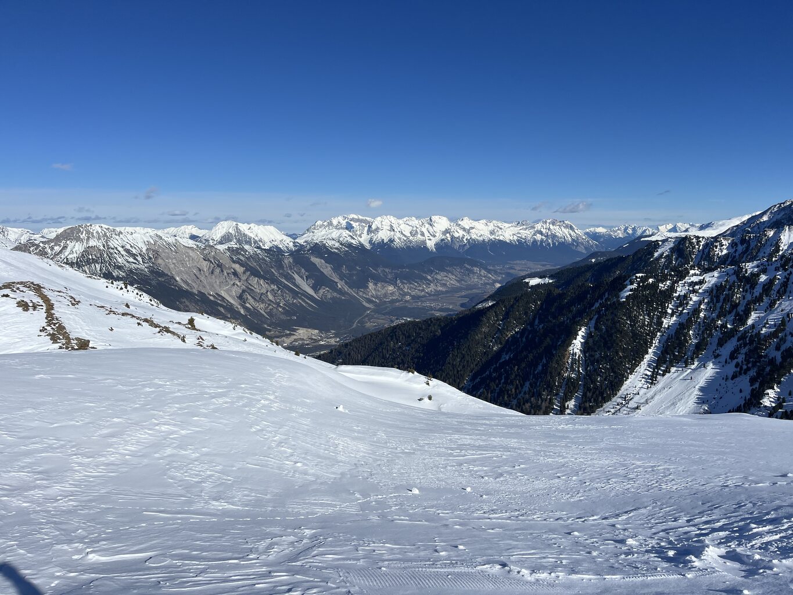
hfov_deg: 67.3
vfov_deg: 53.1
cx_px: 396
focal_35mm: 26
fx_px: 596
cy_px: 298
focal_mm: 5.1
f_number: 1.6
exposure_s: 1/9901
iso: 50
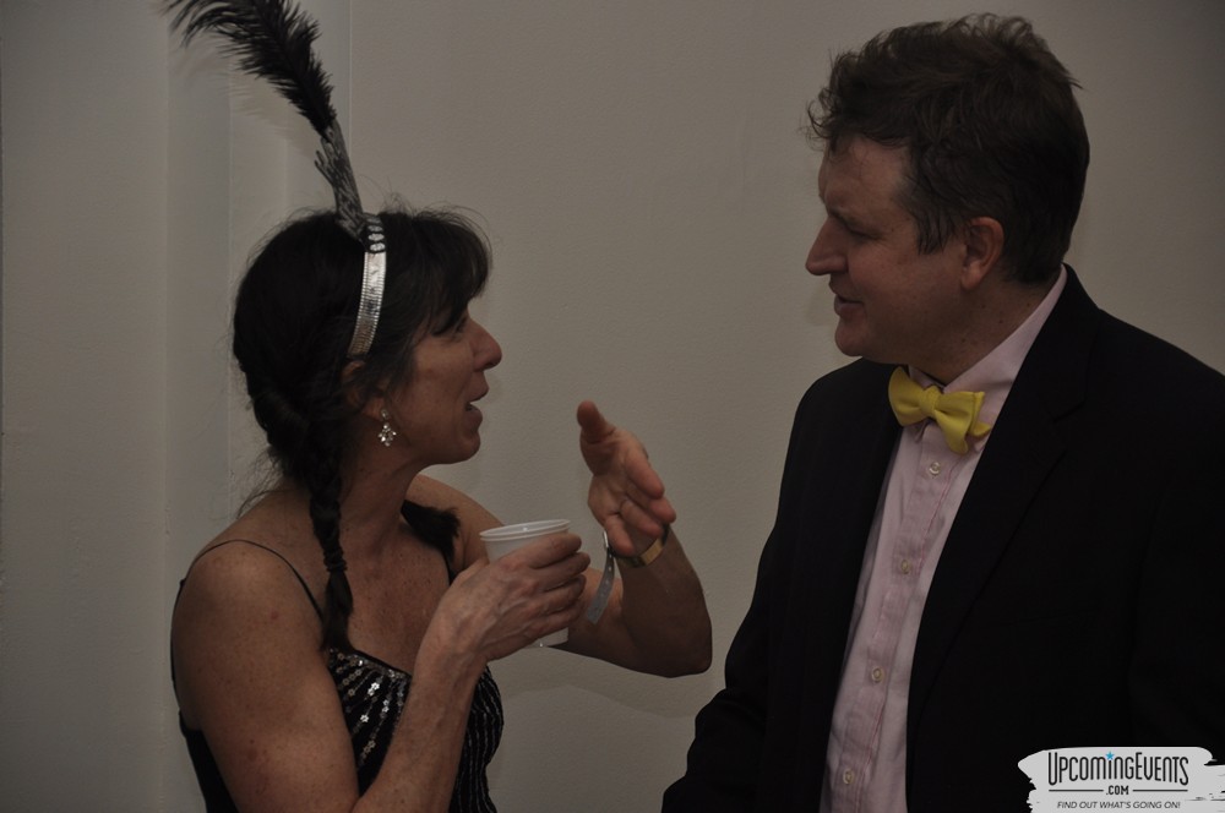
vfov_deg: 10.1
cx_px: 612
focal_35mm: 135
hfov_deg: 15.2
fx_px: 4588
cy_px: 406
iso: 400
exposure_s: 1/60
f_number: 5.6
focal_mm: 90
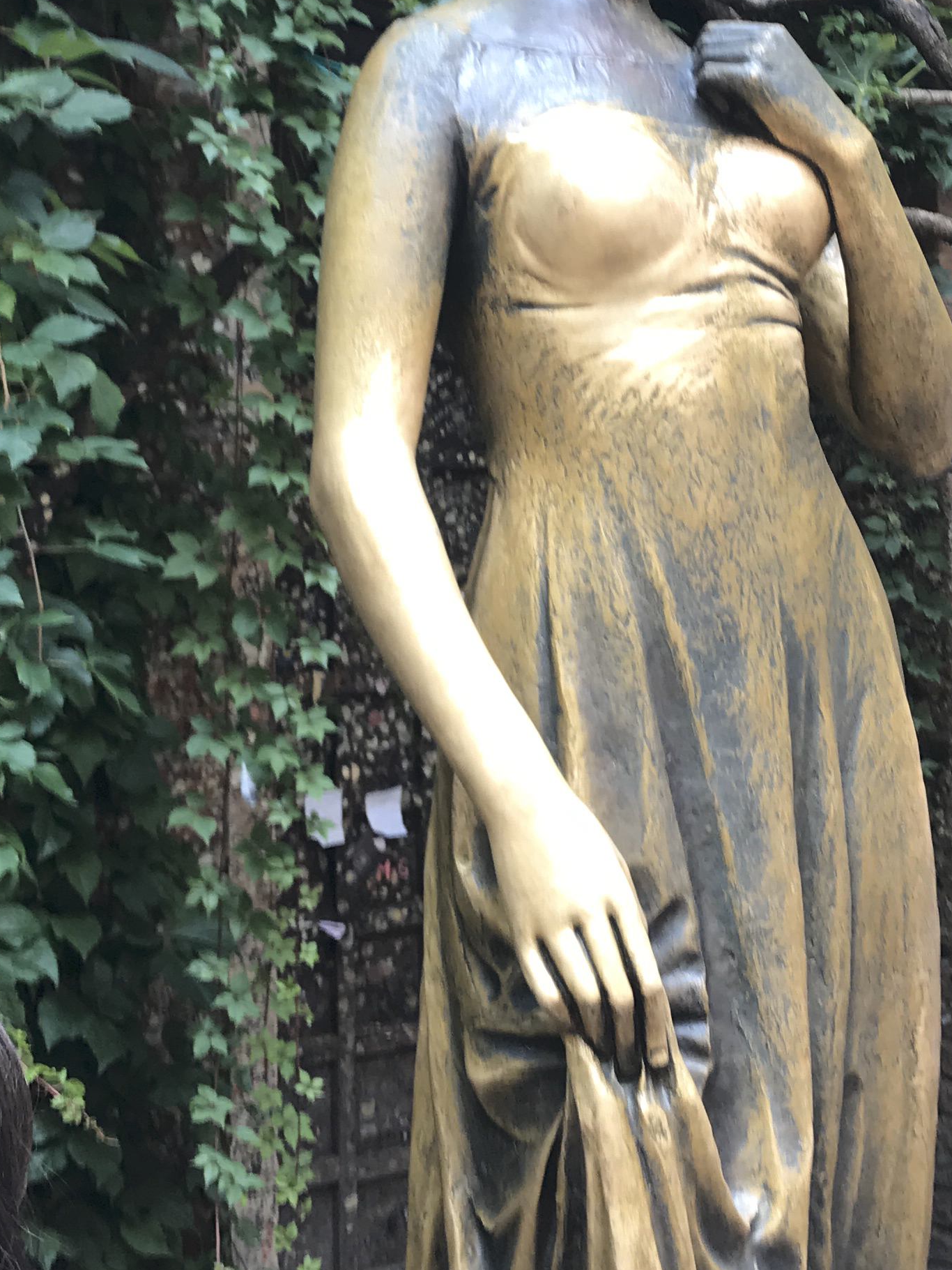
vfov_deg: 30.9
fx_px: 2273
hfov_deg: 23.7
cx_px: 466
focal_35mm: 62
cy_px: 392
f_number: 1.8
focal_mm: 3.99
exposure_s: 1/50
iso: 20
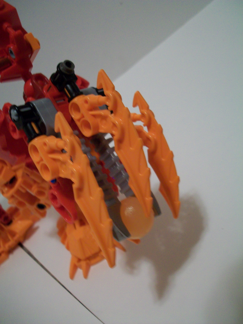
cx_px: 122
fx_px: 318
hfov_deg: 41.8
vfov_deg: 54.0
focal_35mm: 34
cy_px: 162
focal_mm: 5.7
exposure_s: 1/8
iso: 160
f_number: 2.8
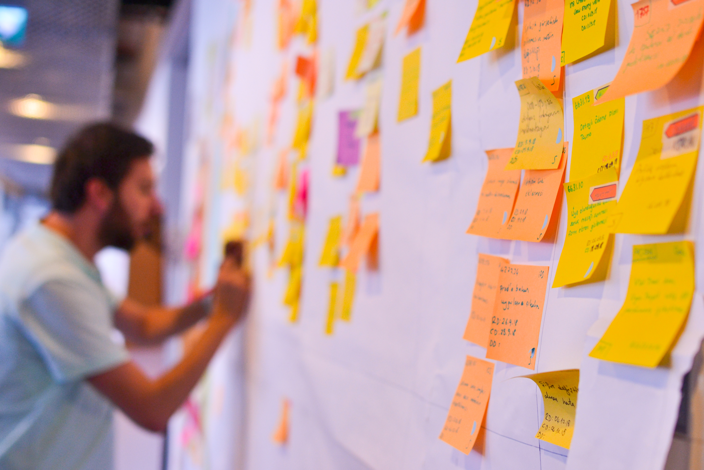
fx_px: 1027
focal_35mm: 52
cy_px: 235
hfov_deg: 37.9
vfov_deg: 25.8
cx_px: 352
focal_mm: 35
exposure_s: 1/60
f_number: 2.5
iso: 400
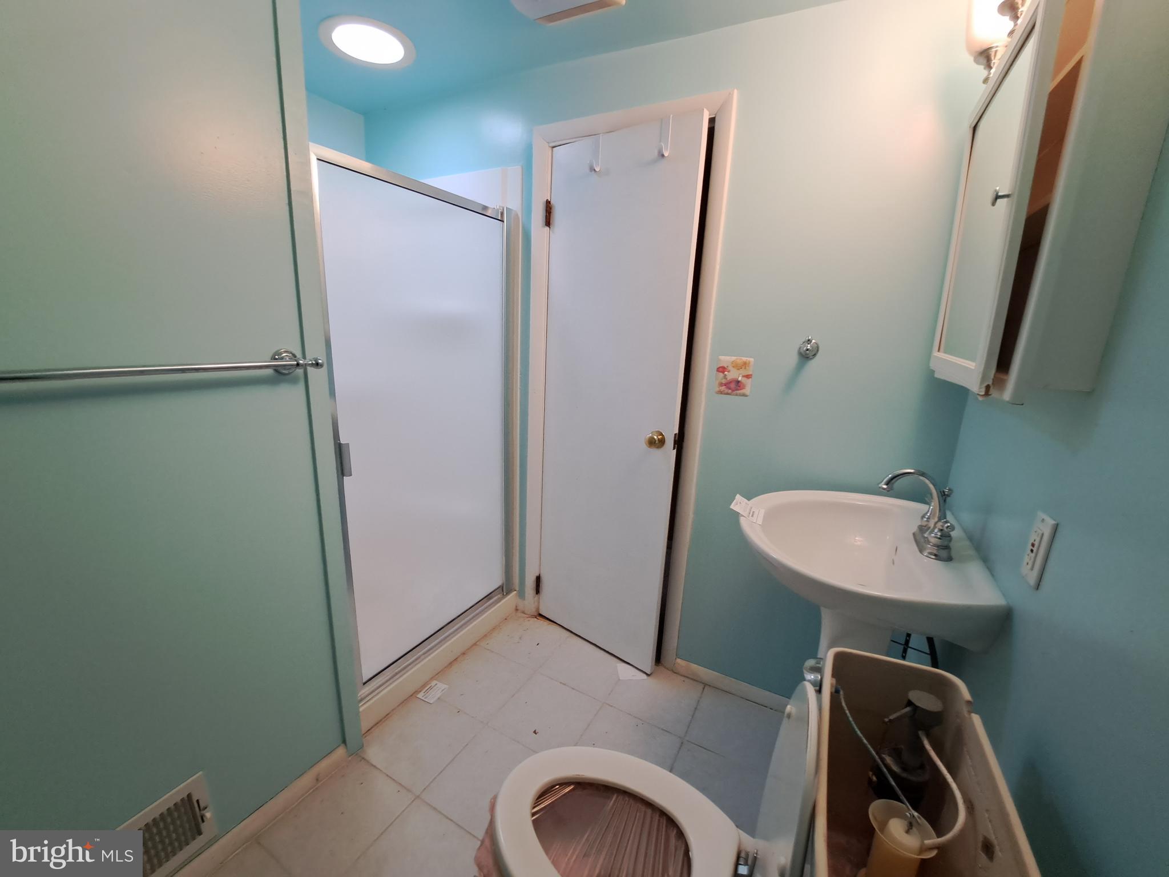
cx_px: 584
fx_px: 439
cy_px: 438
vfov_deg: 89.9
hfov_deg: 106.2
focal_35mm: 13
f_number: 2.2
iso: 200
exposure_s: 1/30
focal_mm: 1.74
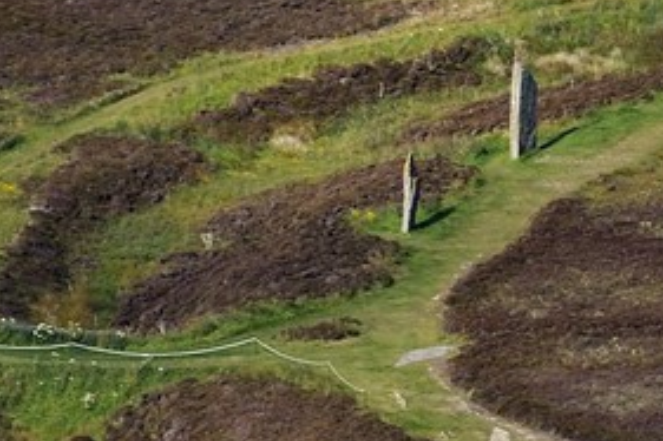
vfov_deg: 1.2
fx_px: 20982
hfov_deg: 1.8
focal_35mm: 1140
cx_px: 1713
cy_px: 93
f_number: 5.6
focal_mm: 200
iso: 400
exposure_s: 1/800
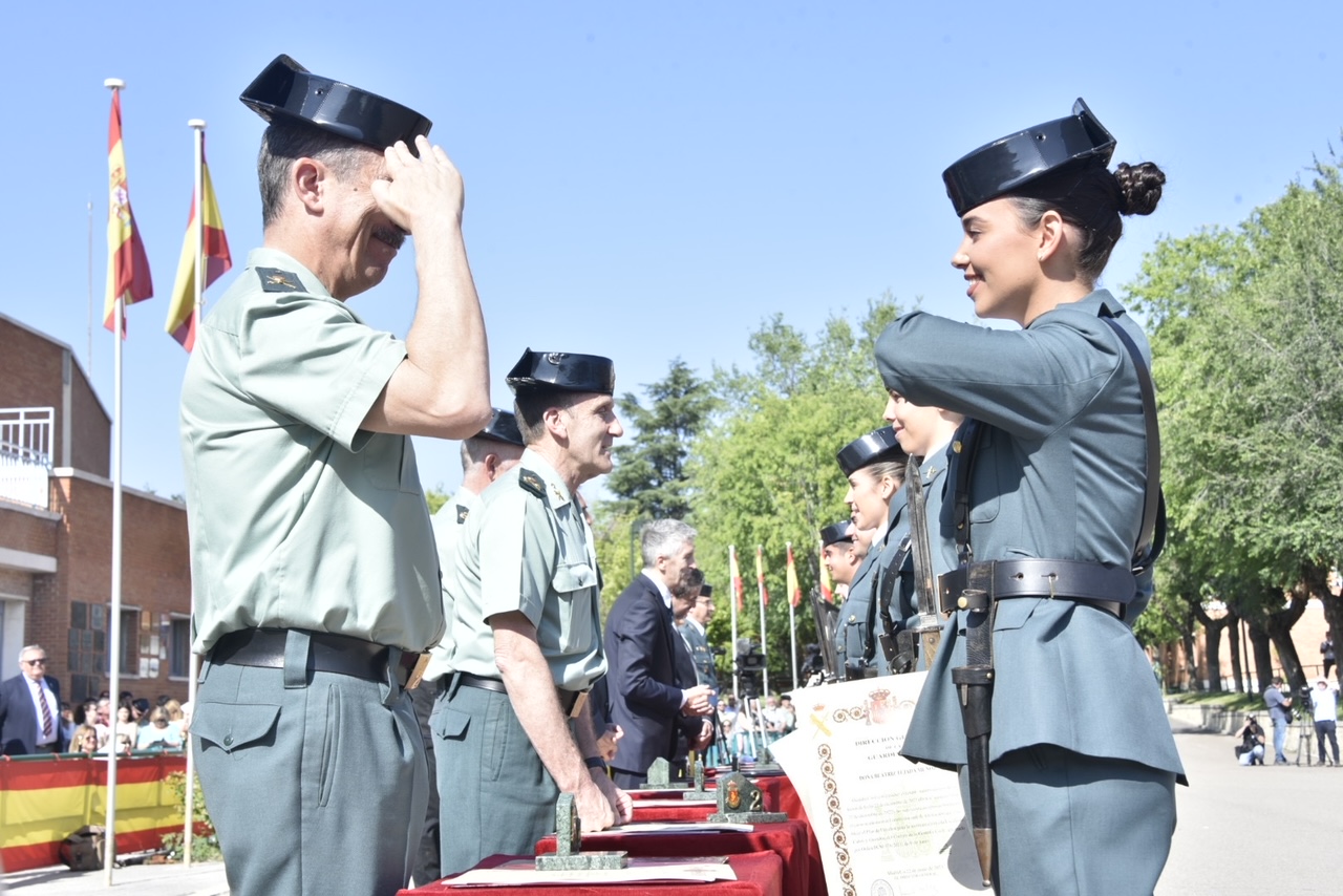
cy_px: 448
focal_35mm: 62
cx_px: 672
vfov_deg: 21.9
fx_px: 2313
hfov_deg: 32.4
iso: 400
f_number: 11
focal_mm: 62
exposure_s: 1/250
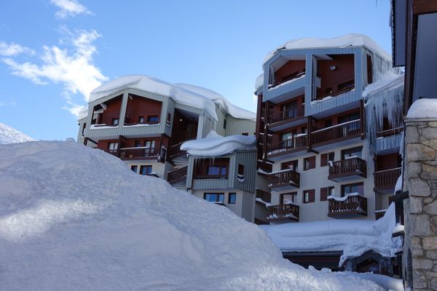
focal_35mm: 37
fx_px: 449
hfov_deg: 51.9
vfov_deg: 35.9
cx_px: 218
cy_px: 146
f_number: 5.6
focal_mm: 13.72
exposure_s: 1/500
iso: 125
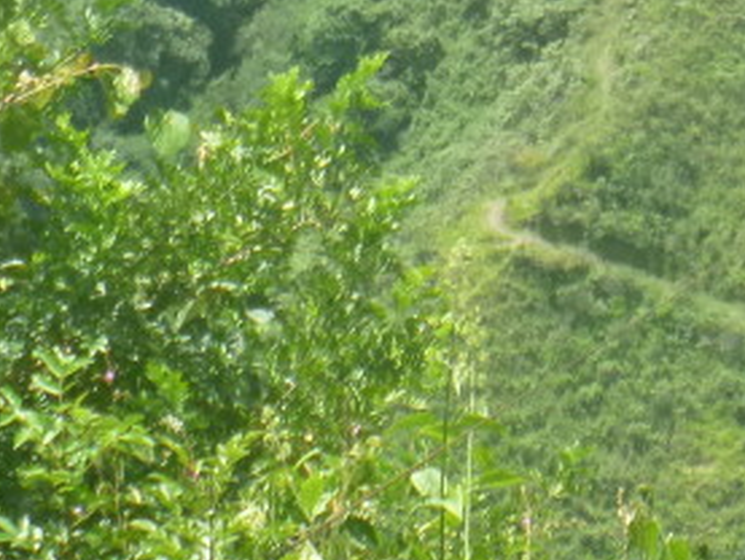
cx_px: 586
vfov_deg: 5.2
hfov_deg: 7.0
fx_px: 6050
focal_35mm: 281
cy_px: -393
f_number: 5
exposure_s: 1/320
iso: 200
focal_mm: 13.5
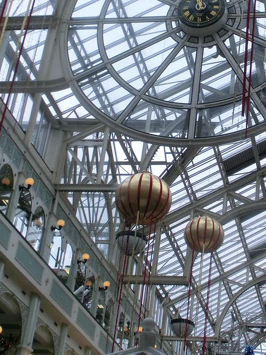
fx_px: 850
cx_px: 211
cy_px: 159
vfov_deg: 23.5
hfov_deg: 17.6
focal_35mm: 83
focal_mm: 9.09
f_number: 11.1
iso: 500
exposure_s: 1/100
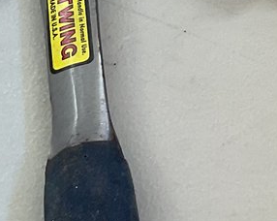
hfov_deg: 11.6
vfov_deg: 9.9
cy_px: -146
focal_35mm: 150
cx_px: 556
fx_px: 1228
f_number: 1.8
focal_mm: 3
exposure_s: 1/60
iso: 40
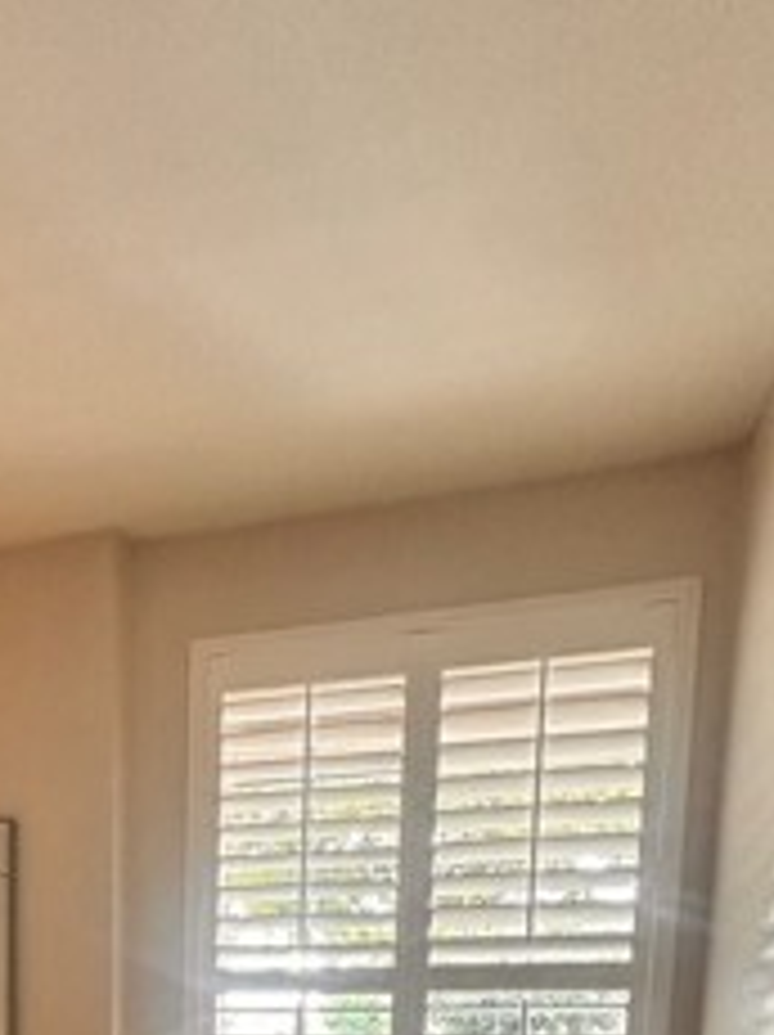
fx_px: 1165
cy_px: 1210
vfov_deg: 37.5
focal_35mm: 39
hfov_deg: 34.4
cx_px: 58
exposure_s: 1/60
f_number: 2.2
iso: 400
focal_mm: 2.22
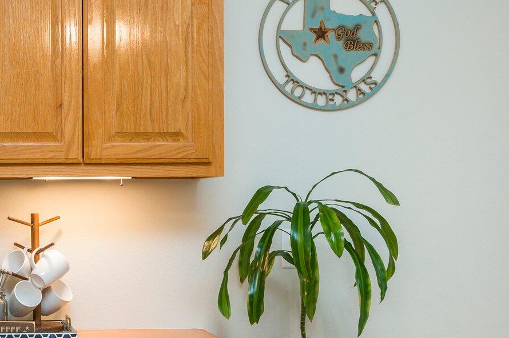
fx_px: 975
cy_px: 214
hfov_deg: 27.1
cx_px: -38
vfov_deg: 19.7
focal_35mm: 69
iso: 640
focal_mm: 30
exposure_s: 1/30
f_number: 9
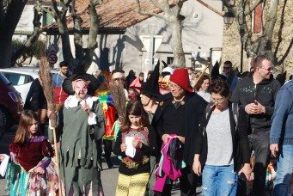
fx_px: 1262
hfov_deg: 13.2
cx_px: 167
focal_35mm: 155
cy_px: 104
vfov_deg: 8.9
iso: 100
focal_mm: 55
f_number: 8
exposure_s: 1/250
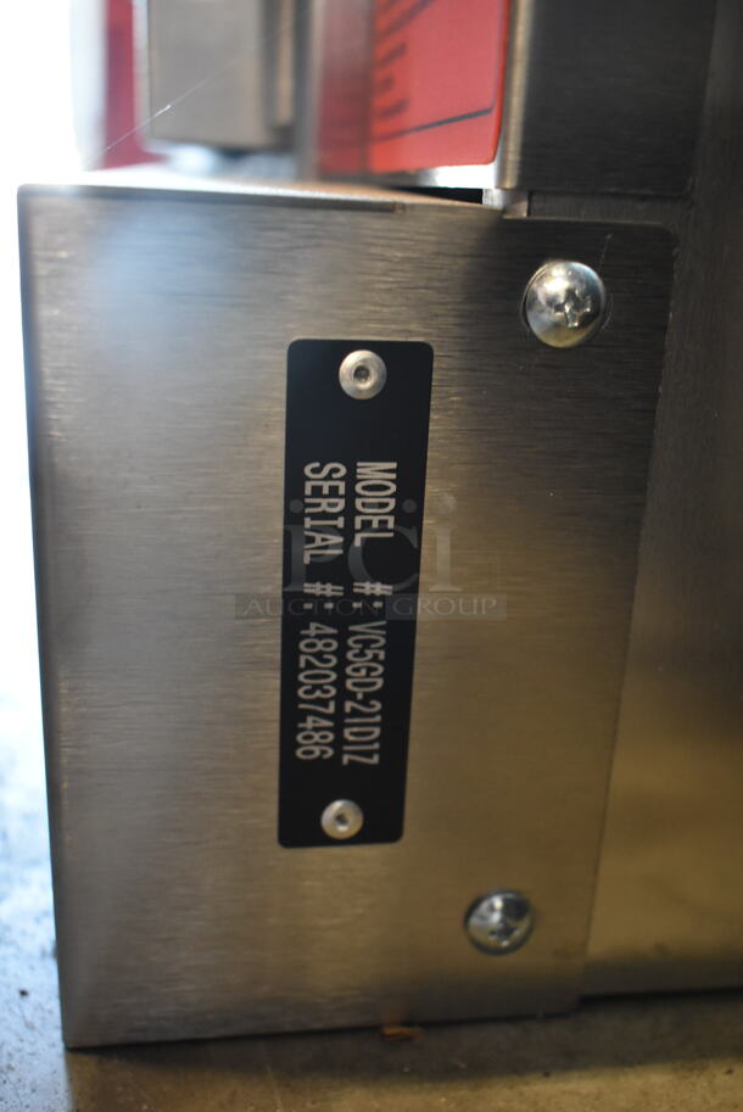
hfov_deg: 36.9
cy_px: 556
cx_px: 372
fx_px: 1113
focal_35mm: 36
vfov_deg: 53.1
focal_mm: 24
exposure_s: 1/40
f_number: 4
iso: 2000
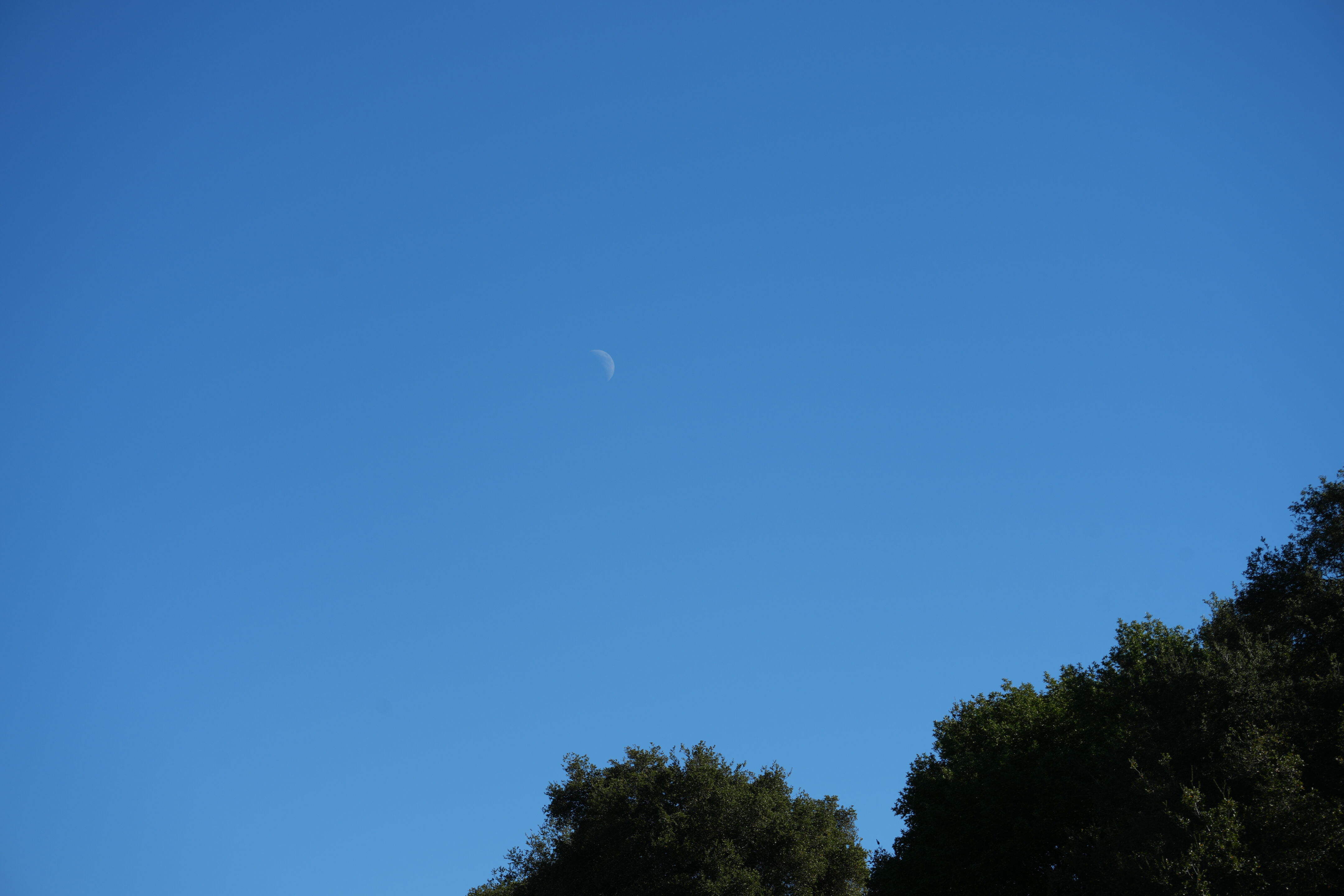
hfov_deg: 19.5
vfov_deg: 13.0
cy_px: 448
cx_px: 672
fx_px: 3920
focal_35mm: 105
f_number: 8
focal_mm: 105
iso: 100
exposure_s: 1/320
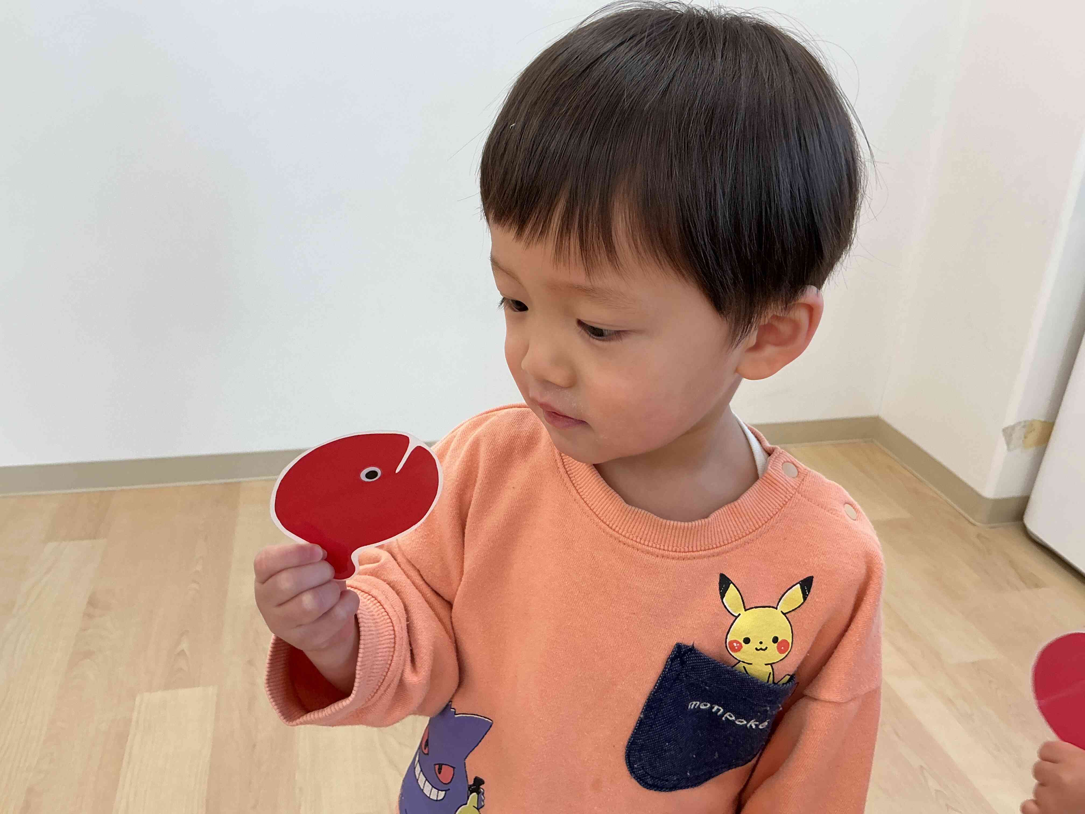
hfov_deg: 61.7
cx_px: 542
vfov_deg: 48.2
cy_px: 407
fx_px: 909
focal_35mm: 29
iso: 40
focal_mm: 3
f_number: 1.8
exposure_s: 1/100
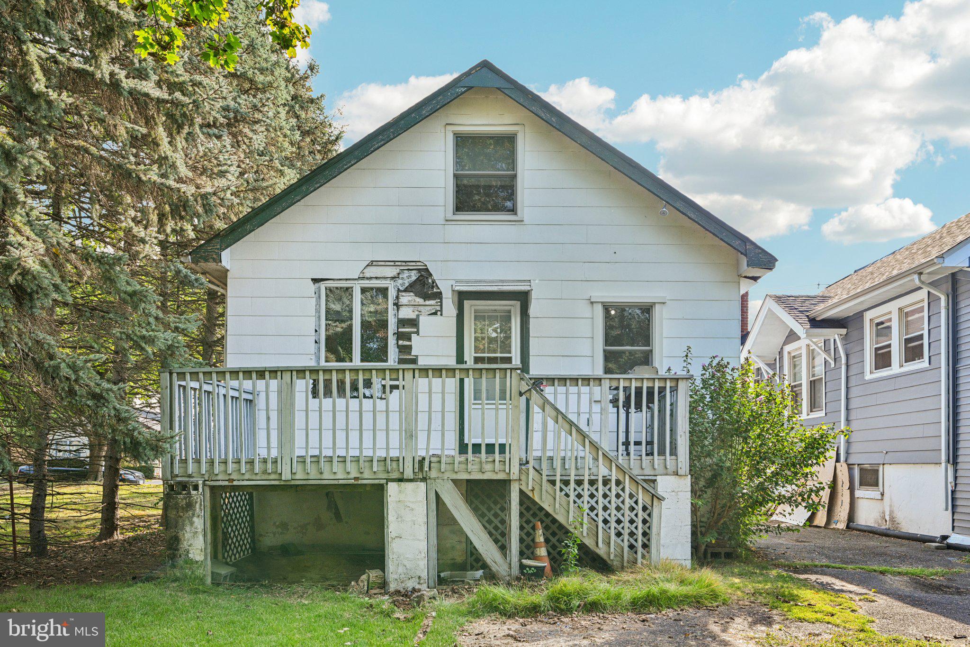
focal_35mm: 24
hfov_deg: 73.7
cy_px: 324
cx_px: 485
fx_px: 647
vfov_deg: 53.1
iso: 400
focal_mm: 24
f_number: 8
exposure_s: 1/200
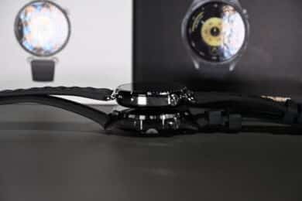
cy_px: 100
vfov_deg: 15.7
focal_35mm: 87
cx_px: 151
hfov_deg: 23.4
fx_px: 730
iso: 400
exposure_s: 1/100
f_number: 7.1
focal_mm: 87
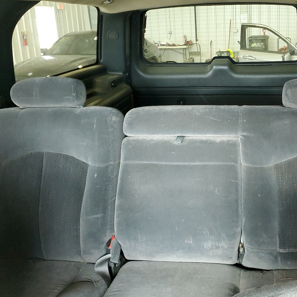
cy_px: 120
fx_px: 379
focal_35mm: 39
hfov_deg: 42.2
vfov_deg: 42.6
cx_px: 200
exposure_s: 1/60.2
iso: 301
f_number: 1.5
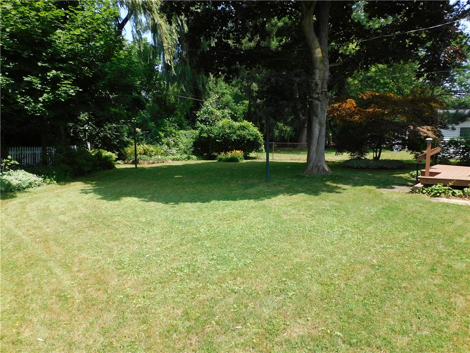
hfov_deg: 71.6
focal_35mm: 24
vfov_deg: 56.8
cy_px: 176
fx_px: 326
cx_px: 235
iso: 125
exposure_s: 1/640
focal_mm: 4.3
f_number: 3.3
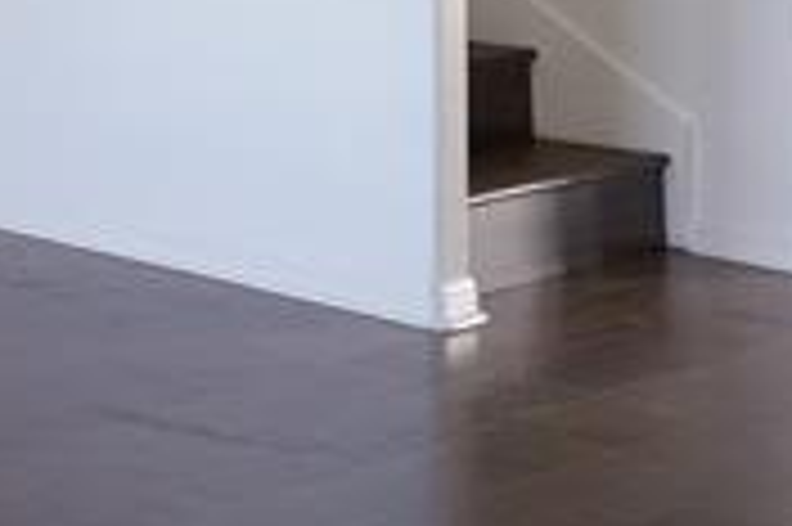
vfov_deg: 12.7
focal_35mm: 99
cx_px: -1269
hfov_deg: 13.2
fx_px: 2176
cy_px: -369
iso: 100
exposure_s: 1/2
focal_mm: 17
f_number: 7.1
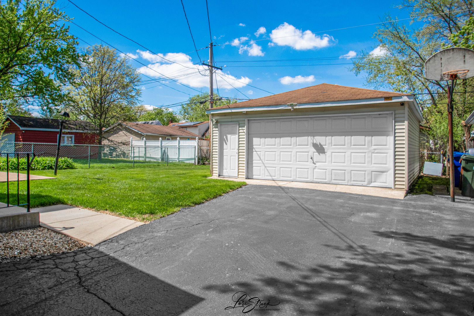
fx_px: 290
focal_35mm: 22
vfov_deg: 57.2
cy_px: 158
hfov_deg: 78.6
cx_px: 237
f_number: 8
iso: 400
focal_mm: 15
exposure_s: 1/1250
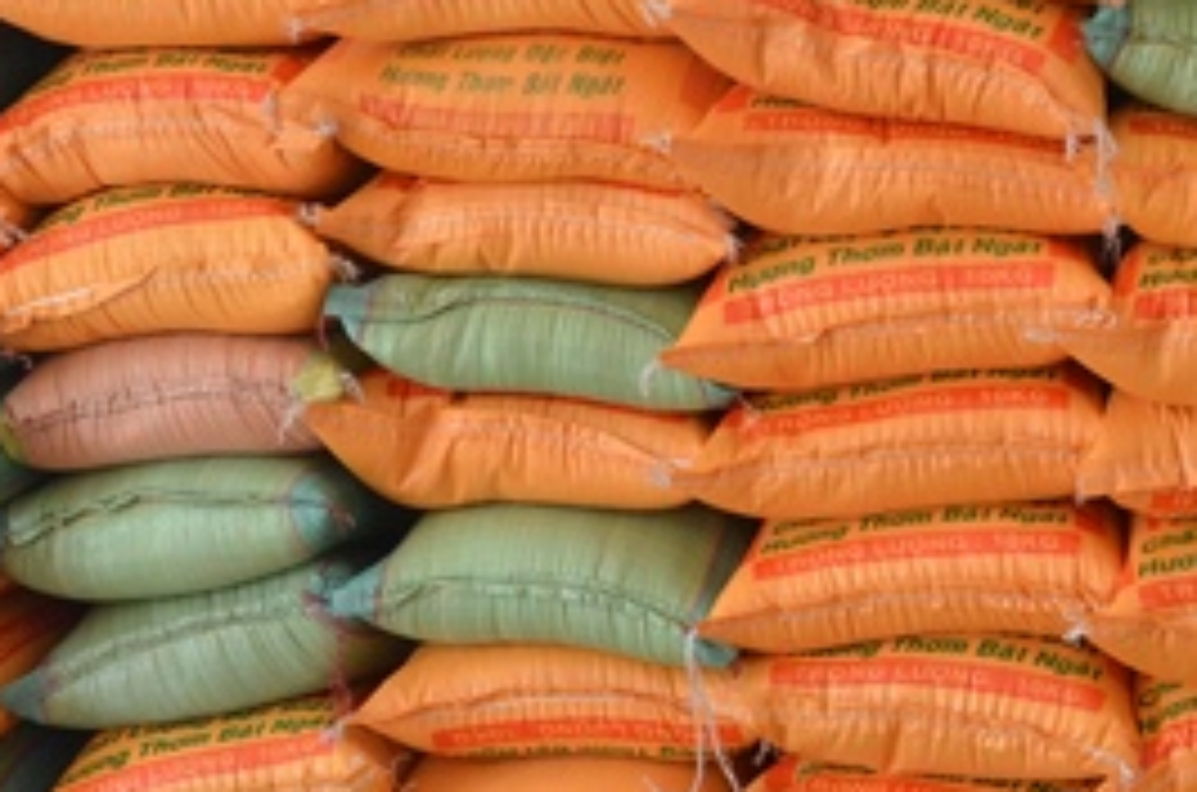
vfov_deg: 20.5
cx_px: 1107
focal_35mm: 66
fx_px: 2189
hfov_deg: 29.2
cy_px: 313
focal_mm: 18
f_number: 6.3
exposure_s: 1/160
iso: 1000
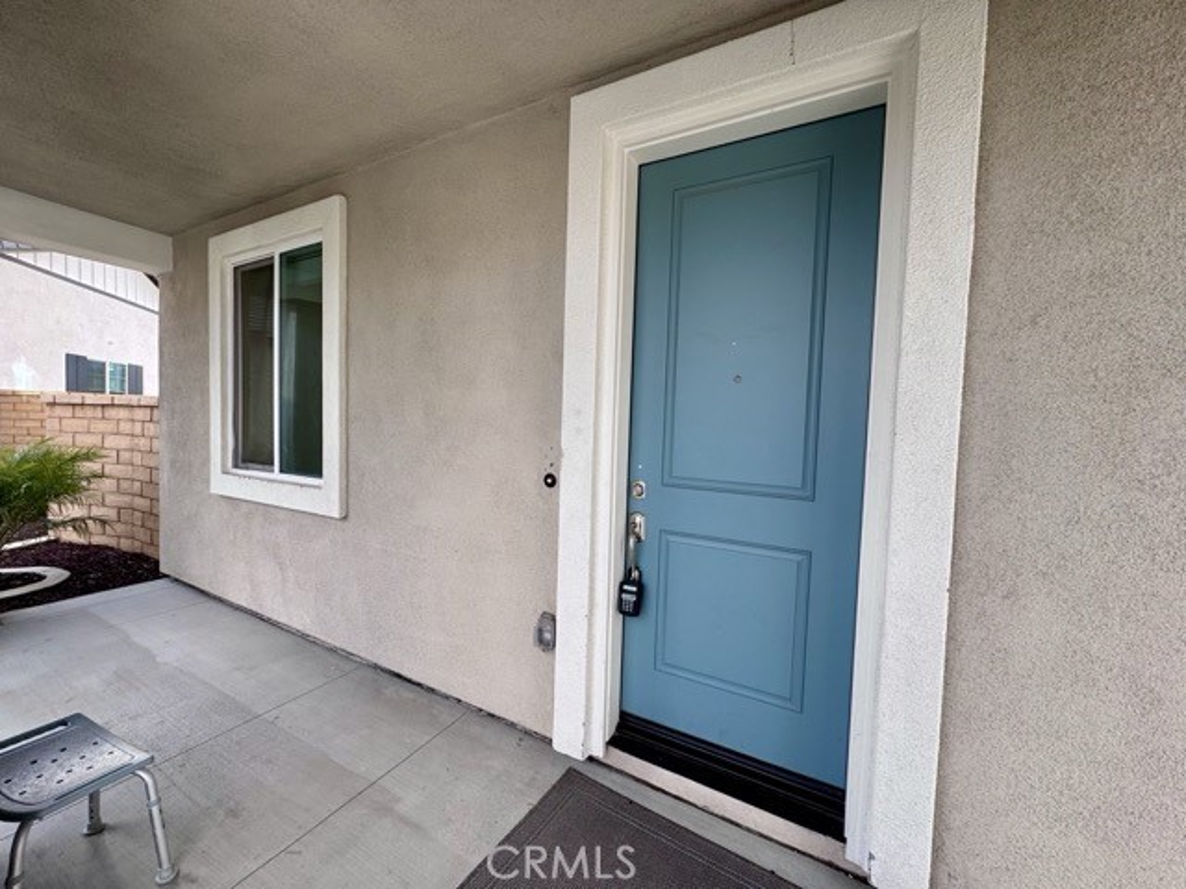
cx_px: 593
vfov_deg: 85.7
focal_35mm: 14
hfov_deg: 102.1
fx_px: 480
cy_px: 444
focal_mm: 2.22
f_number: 2.2
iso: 40
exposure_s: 1/282
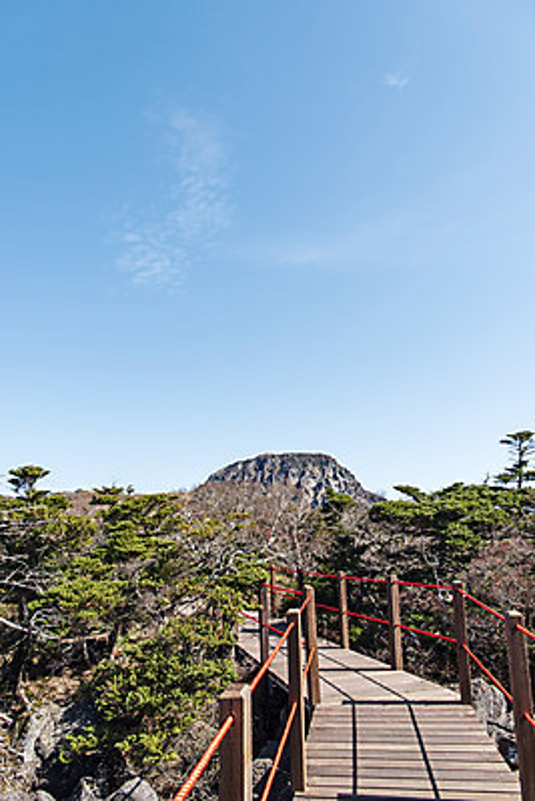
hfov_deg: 53.2
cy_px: 400
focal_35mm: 24
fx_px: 534
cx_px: 268
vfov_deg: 73.7
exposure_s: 1/800
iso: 200
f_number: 8
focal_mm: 24
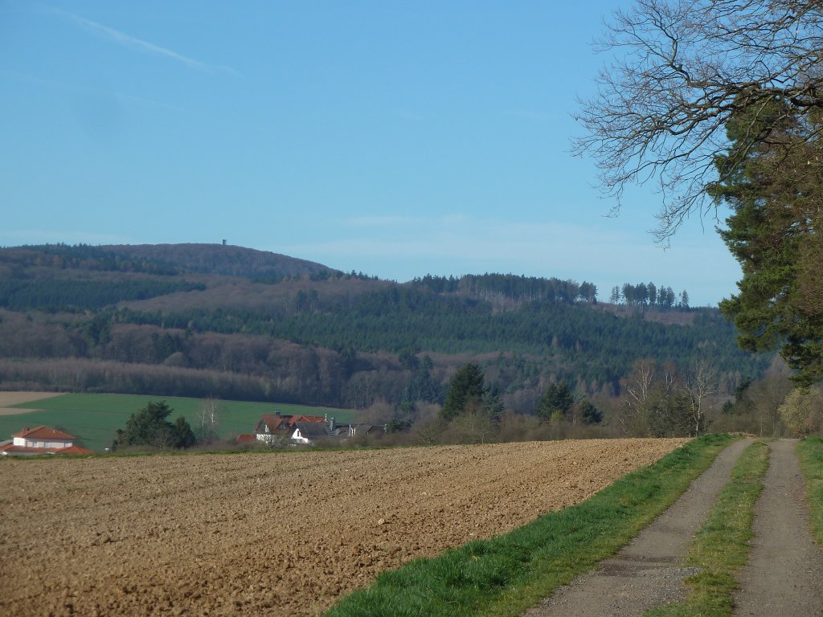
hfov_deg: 15.4
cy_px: 308
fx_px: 3043
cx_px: 412
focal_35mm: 128
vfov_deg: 11.6
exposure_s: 1/500
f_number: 5
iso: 80
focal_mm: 21
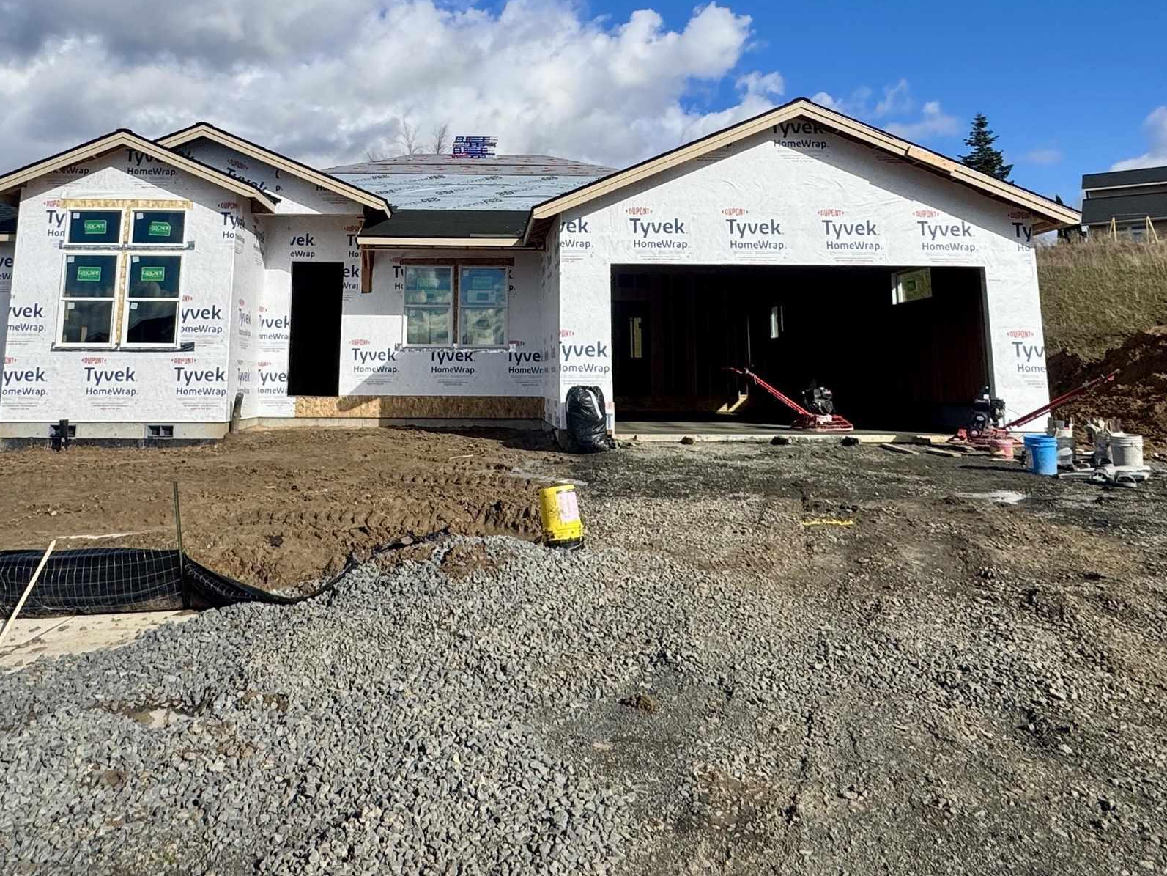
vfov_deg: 49.5
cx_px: 498
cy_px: 231
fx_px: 910
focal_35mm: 27
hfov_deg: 65.0
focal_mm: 2.22
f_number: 2.2
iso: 50
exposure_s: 1/3906
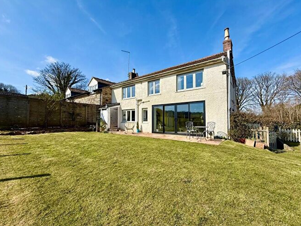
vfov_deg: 81.8
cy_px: 116
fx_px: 130
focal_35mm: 15
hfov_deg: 98.2
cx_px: 149
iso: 50
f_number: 2.2
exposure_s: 1/3289
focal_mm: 2.22
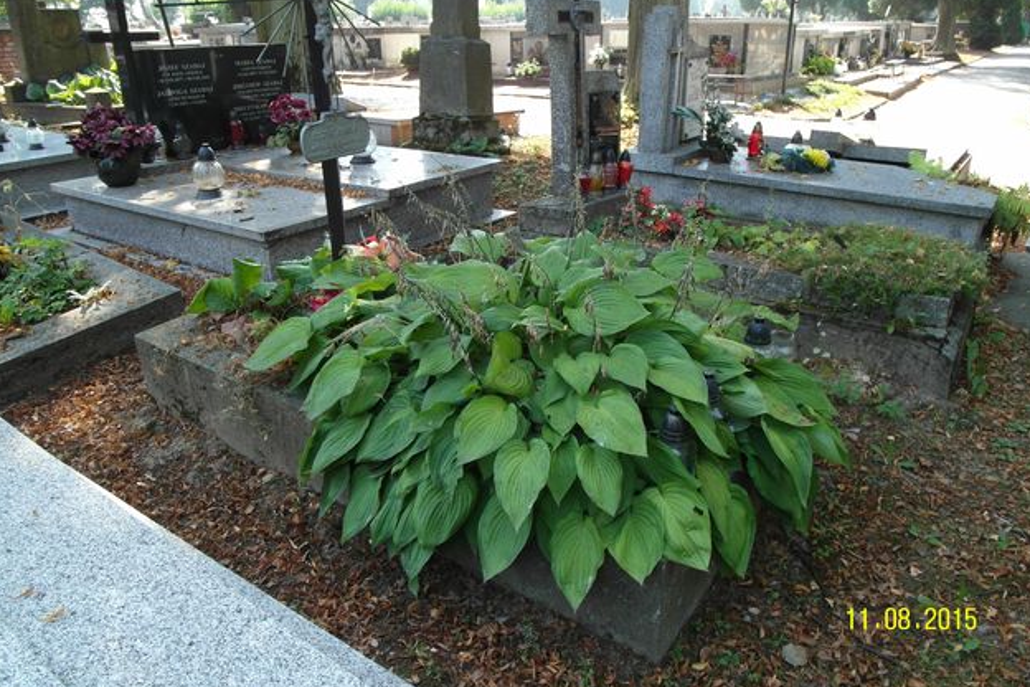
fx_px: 915
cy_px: 306
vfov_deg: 41.1
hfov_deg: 58.7
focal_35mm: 32
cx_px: 523
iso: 100
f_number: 3.4
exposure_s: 1/90
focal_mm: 6.5
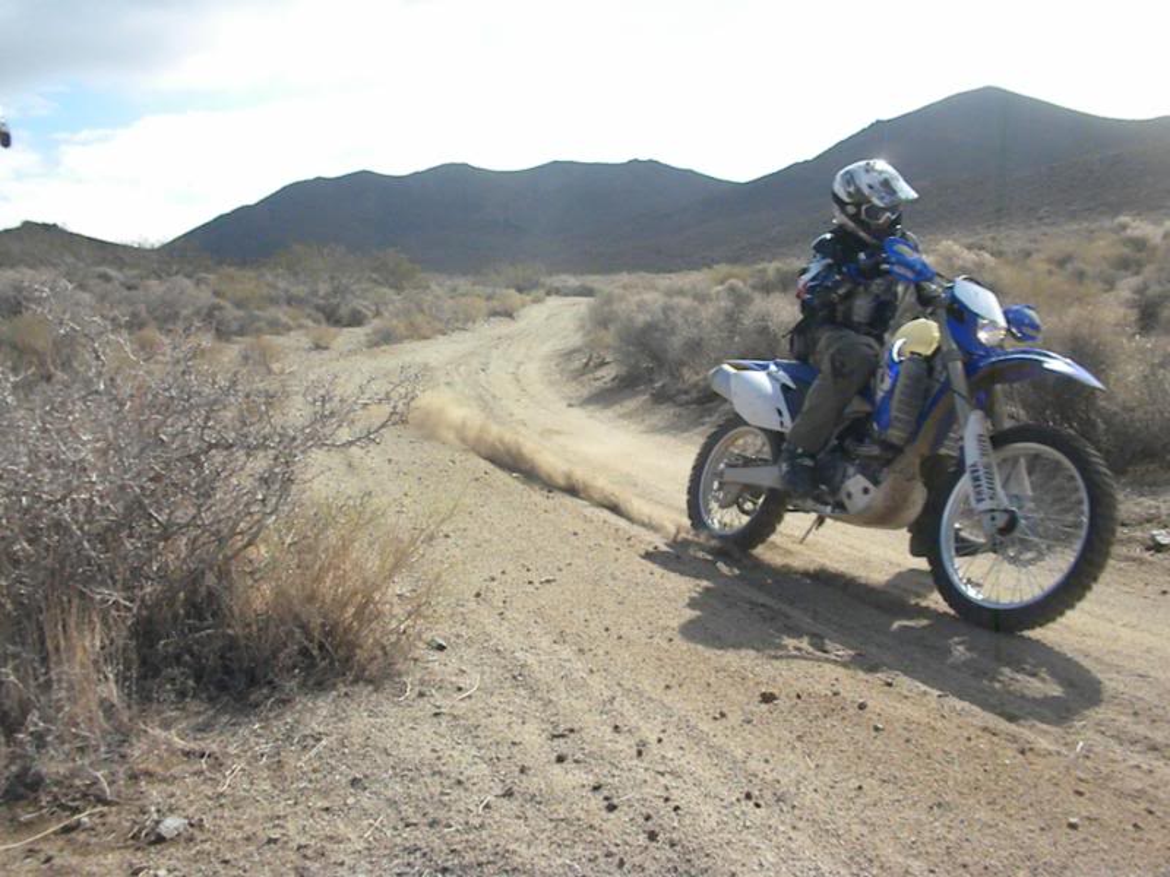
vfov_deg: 38.7
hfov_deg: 50.1
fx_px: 1251
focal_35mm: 37
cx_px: 585
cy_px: 438
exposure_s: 1/805
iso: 640
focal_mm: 6.6
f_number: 10
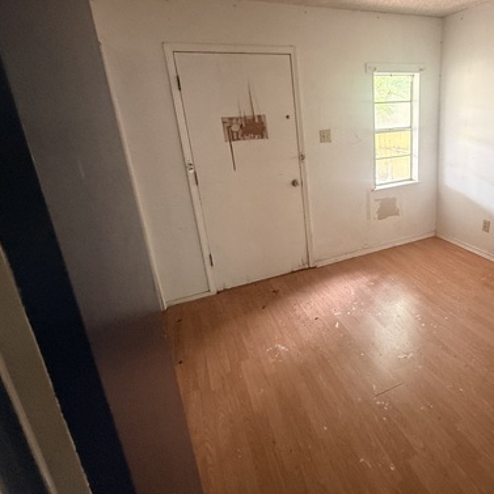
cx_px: 349
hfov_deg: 69.0
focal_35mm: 21
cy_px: 211
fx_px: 339
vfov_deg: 71.7
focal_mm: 2.22
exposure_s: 1/60
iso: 500
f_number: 2.2
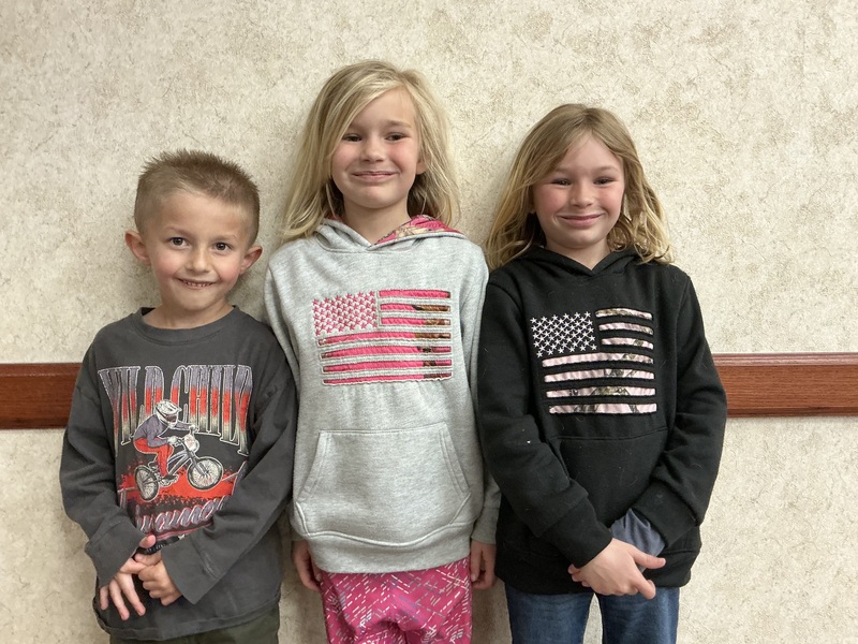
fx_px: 694
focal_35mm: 28
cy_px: 322
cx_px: 429
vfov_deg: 49.7
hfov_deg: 63.4
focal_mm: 3
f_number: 1.8
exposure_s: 1/60
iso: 200
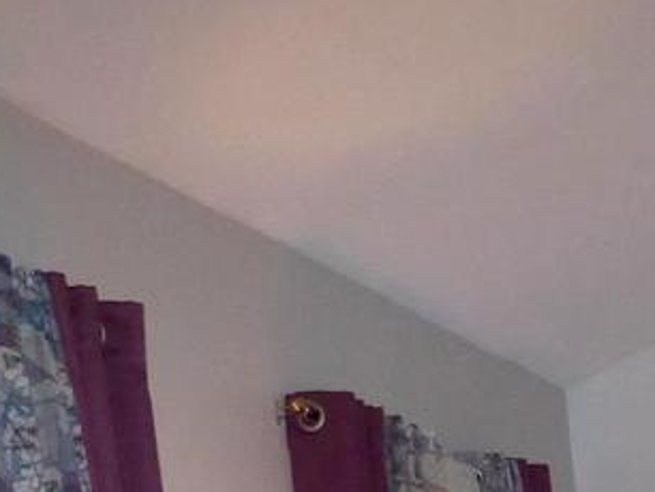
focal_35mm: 94
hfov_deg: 16.7
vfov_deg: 12.7
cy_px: 1136
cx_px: 1237
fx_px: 1780
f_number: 2.8
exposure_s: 1/60
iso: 320
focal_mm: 3.58
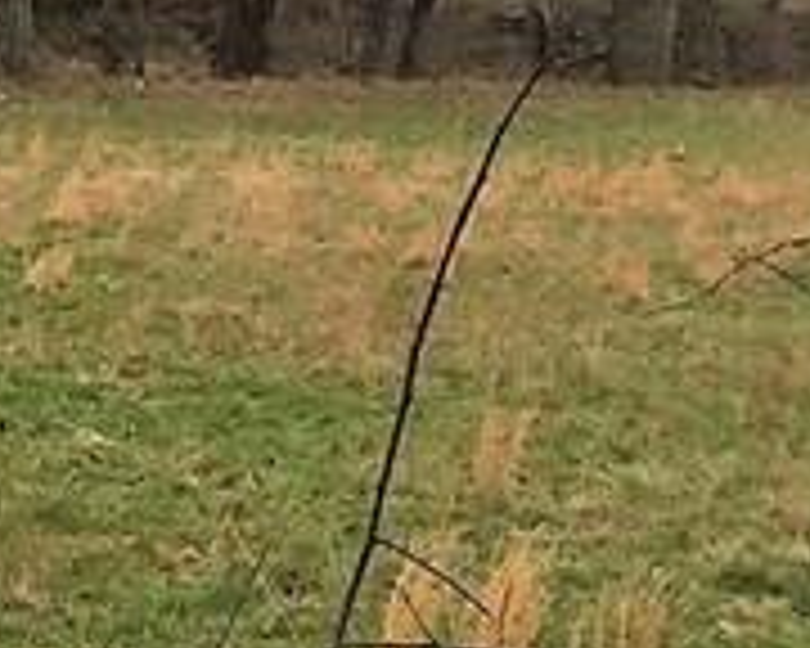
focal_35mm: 161
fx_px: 3860
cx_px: -864
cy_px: -189
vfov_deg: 9.4
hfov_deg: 10.8
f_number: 2.2
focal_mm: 4.15
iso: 32
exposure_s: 1/1522
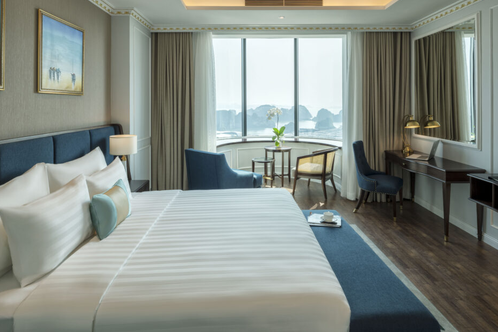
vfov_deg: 59.5
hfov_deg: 81.2
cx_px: 248
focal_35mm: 21
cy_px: 155
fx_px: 291
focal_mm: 19
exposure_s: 1/125
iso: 80
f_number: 13
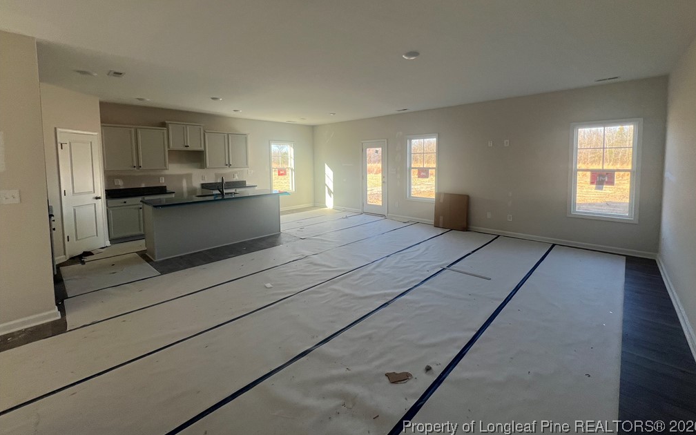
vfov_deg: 77.8
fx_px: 266
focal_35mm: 14
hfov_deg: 105.3
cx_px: 352
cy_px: 177
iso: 40
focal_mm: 1.57
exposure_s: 1/99
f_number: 1.8
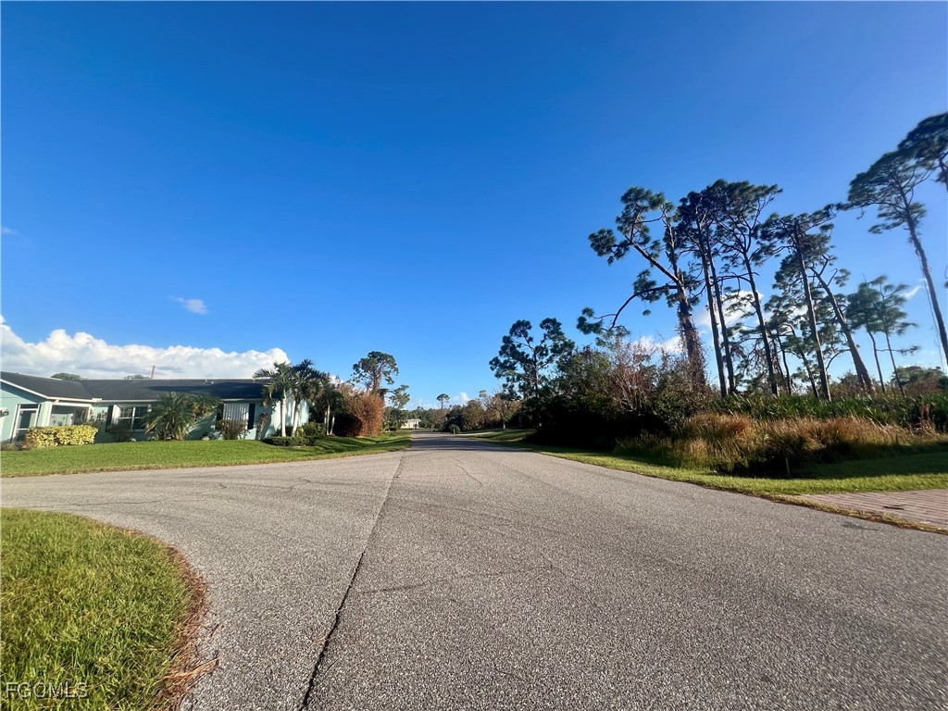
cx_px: 474
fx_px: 356
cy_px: 356
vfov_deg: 89.9
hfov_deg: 106.2
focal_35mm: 13
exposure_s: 1/1220
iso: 32
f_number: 1.8
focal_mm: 1.57
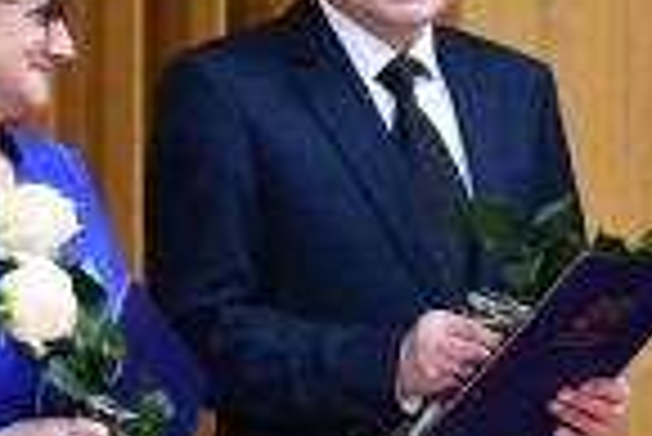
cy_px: 240
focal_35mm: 368
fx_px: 6671
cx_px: 198
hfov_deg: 5.6
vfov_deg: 3.7
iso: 640
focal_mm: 35
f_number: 3.2
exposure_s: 1/40
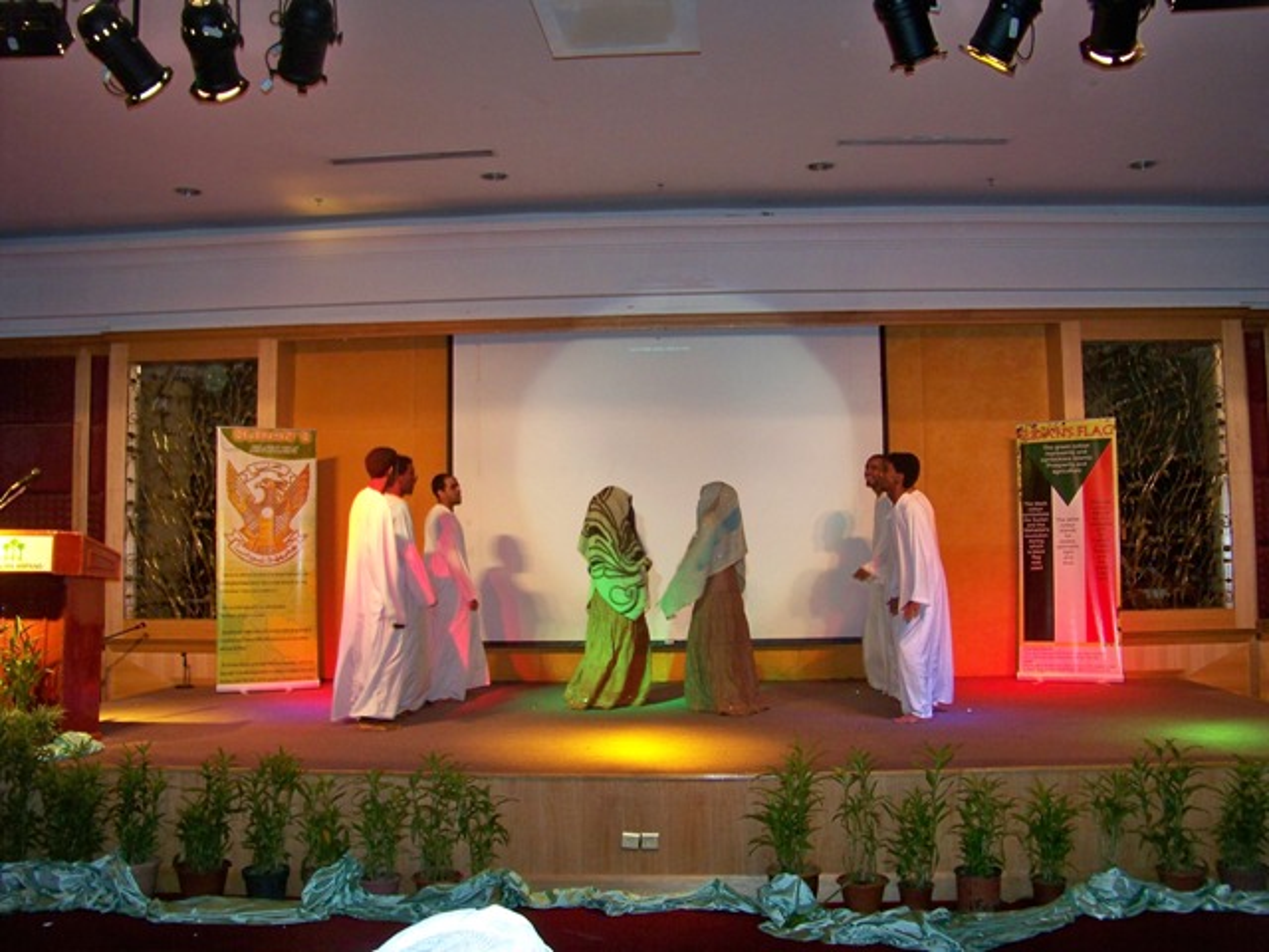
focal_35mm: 33
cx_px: 634
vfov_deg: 42.9
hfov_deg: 55.4
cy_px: 476
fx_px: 1210
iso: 200
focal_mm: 5.85
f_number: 2.8
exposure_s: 1/30
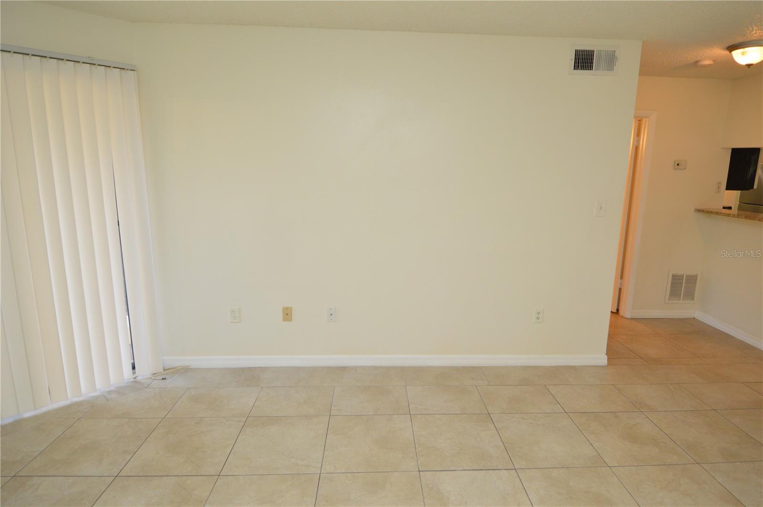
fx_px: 381
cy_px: 254
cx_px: 382
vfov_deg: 67.3
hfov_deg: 90.1
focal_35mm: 18
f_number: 4
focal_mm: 12
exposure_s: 1/60
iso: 400
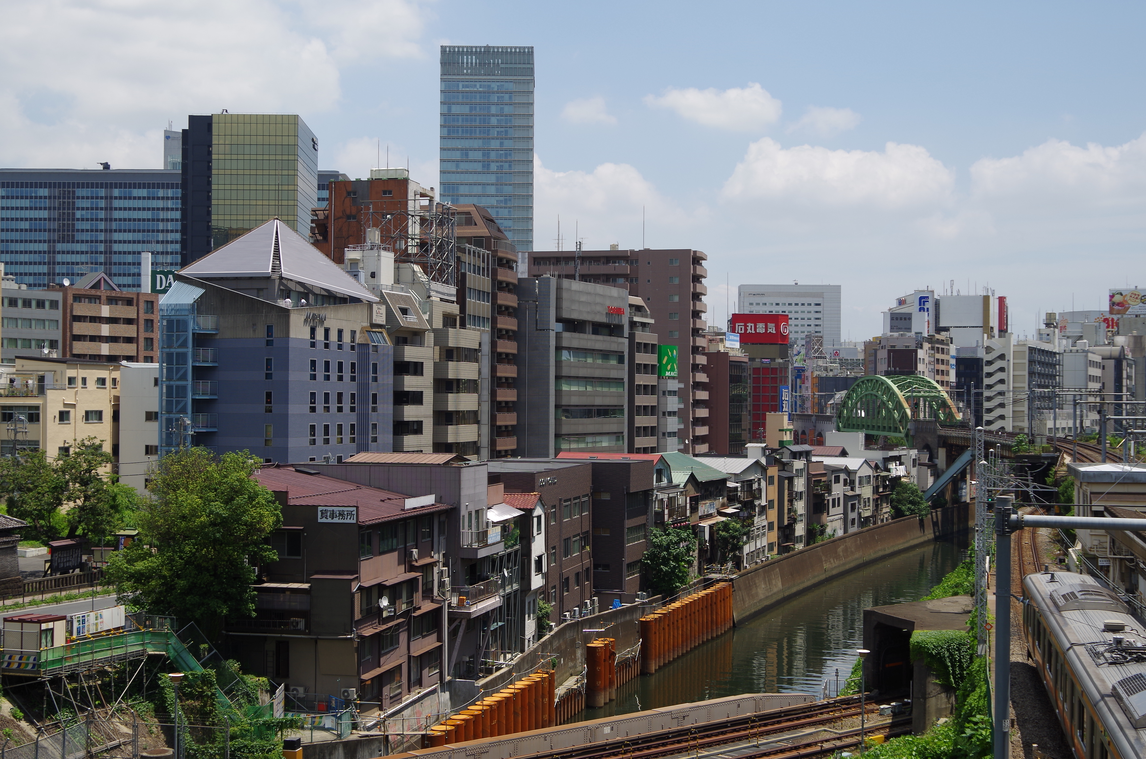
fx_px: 1461
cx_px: 573
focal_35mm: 46
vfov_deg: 29.1
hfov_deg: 42.8
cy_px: 380
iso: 100
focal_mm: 31
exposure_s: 1/250
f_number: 8
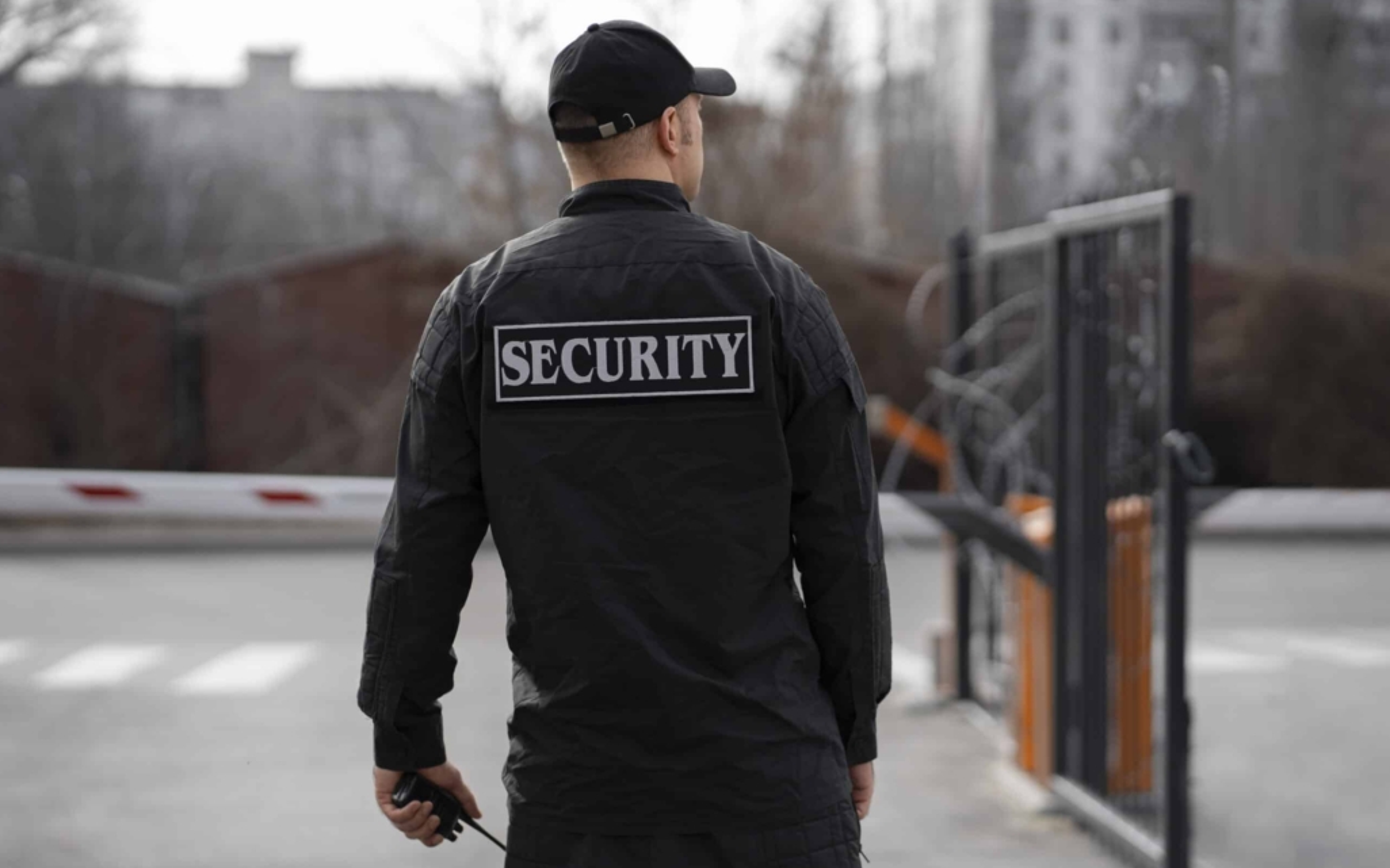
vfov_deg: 15.0
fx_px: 3295
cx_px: 696
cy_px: 450
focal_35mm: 87
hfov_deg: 23.8
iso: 500
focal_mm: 85
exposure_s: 1/3200
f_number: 2.5
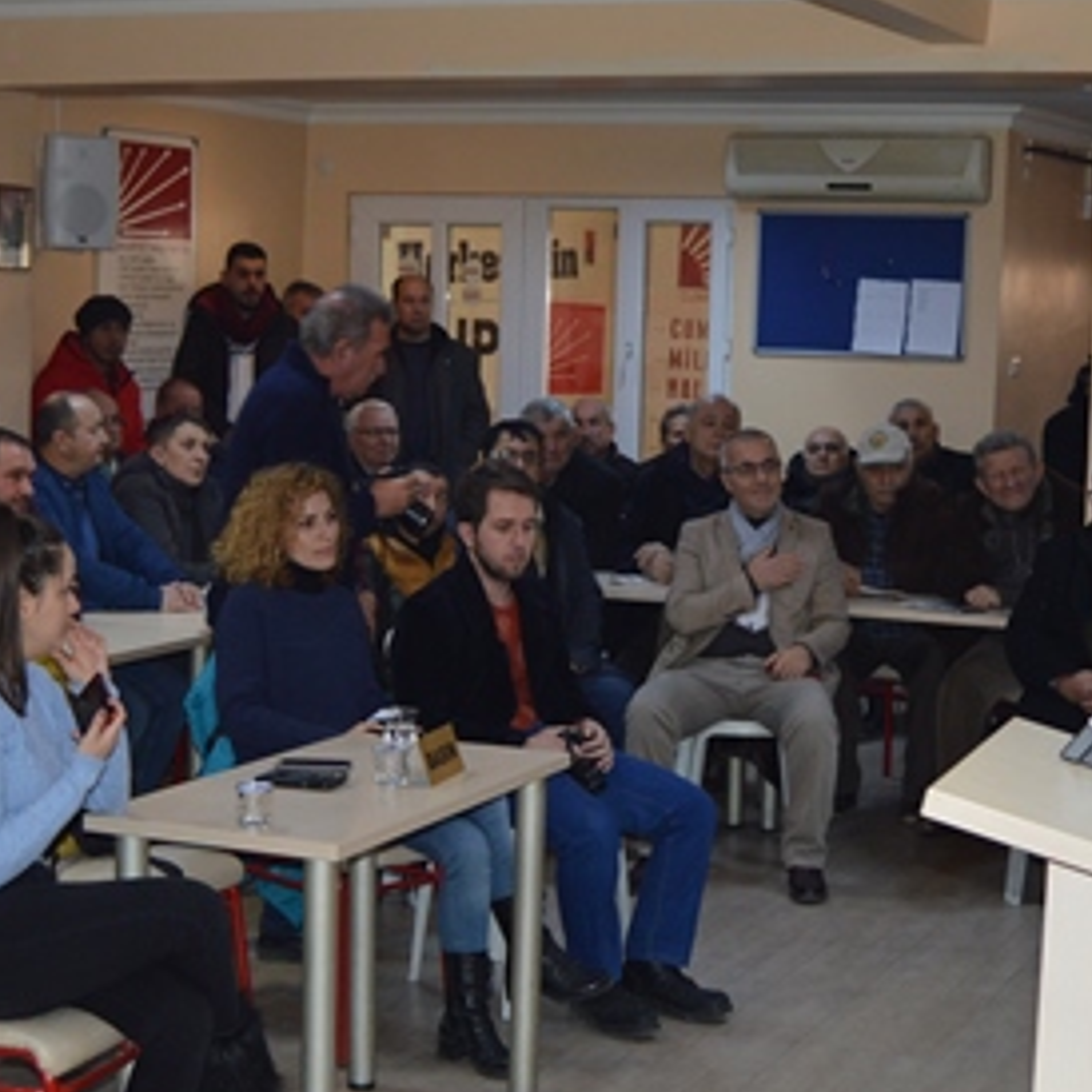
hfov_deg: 25.7
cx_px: 494
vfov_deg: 25.7
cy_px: 586
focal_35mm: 67
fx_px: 2391
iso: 400
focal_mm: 18
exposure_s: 1/60
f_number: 3.5
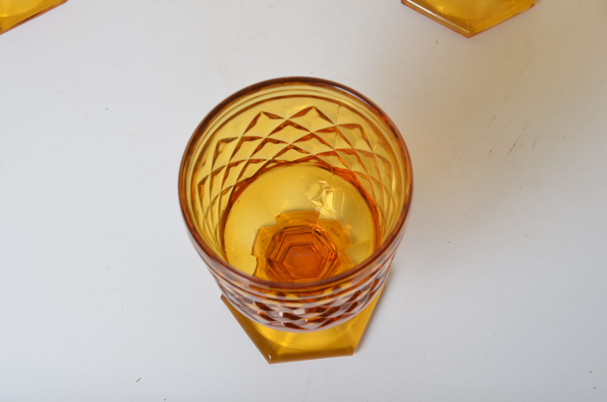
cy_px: 201
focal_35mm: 75
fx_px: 1262
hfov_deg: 27.0
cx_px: 304
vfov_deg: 18.1
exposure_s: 1/125
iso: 100
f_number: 11
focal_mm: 50
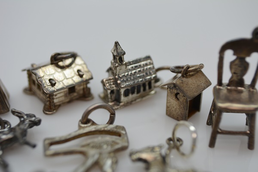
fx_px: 387
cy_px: 86
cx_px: 129
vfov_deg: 25.1
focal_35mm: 54
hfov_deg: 36.9
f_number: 5.6
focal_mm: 36
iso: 200
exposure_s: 1/125
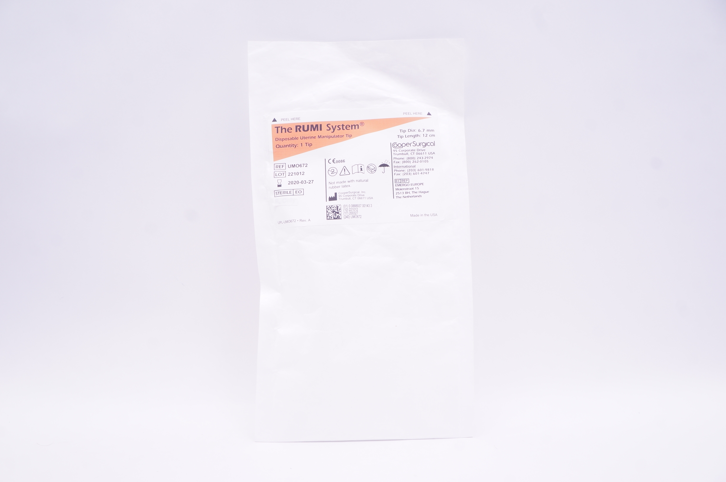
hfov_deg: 67.4
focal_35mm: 27
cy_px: 241
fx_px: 544
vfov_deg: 47.8
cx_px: 363
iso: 400
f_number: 9
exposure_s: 1/25
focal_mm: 18
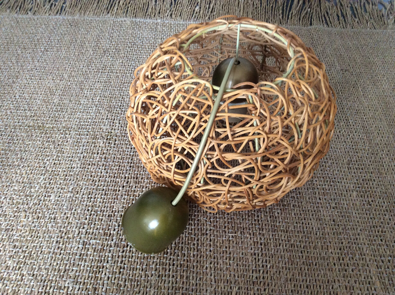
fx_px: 365
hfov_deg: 56.9
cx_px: 198
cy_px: 148
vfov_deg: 44.1
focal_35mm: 32
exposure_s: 1/25
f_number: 2.4
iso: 160
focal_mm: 3.3
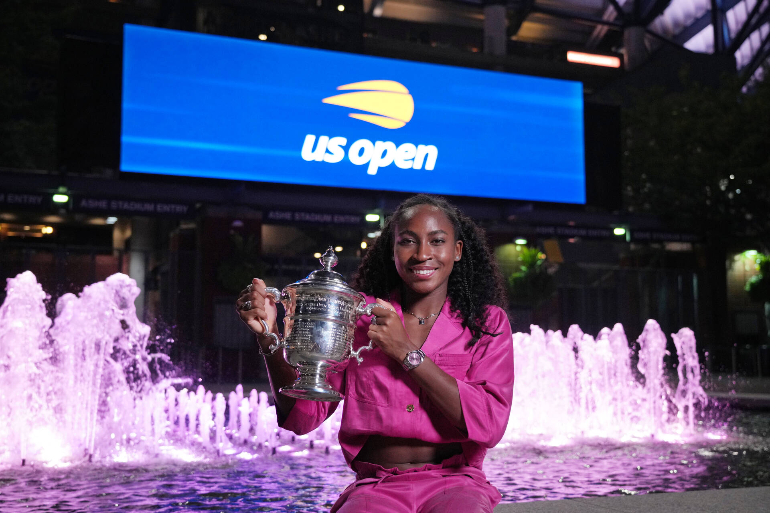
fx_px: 898
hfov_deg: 46.4
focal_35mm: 42
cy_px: 256
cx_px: 385
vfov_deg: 31.9
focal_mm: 42
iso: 2500
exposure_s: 1/320
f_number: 4
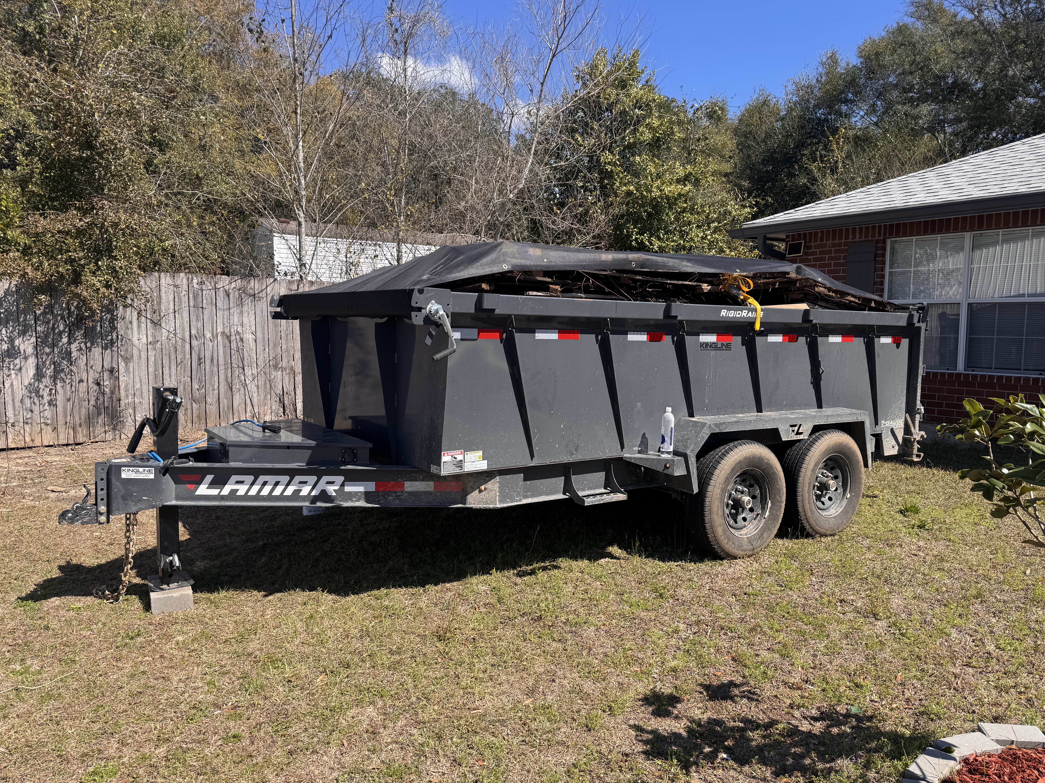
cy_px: 394
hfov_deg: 69.4
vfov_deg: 54.9
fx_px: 755
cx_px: 543
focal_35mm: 25
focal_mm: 6.76
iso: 80
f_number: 1.78
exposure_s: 1/2506
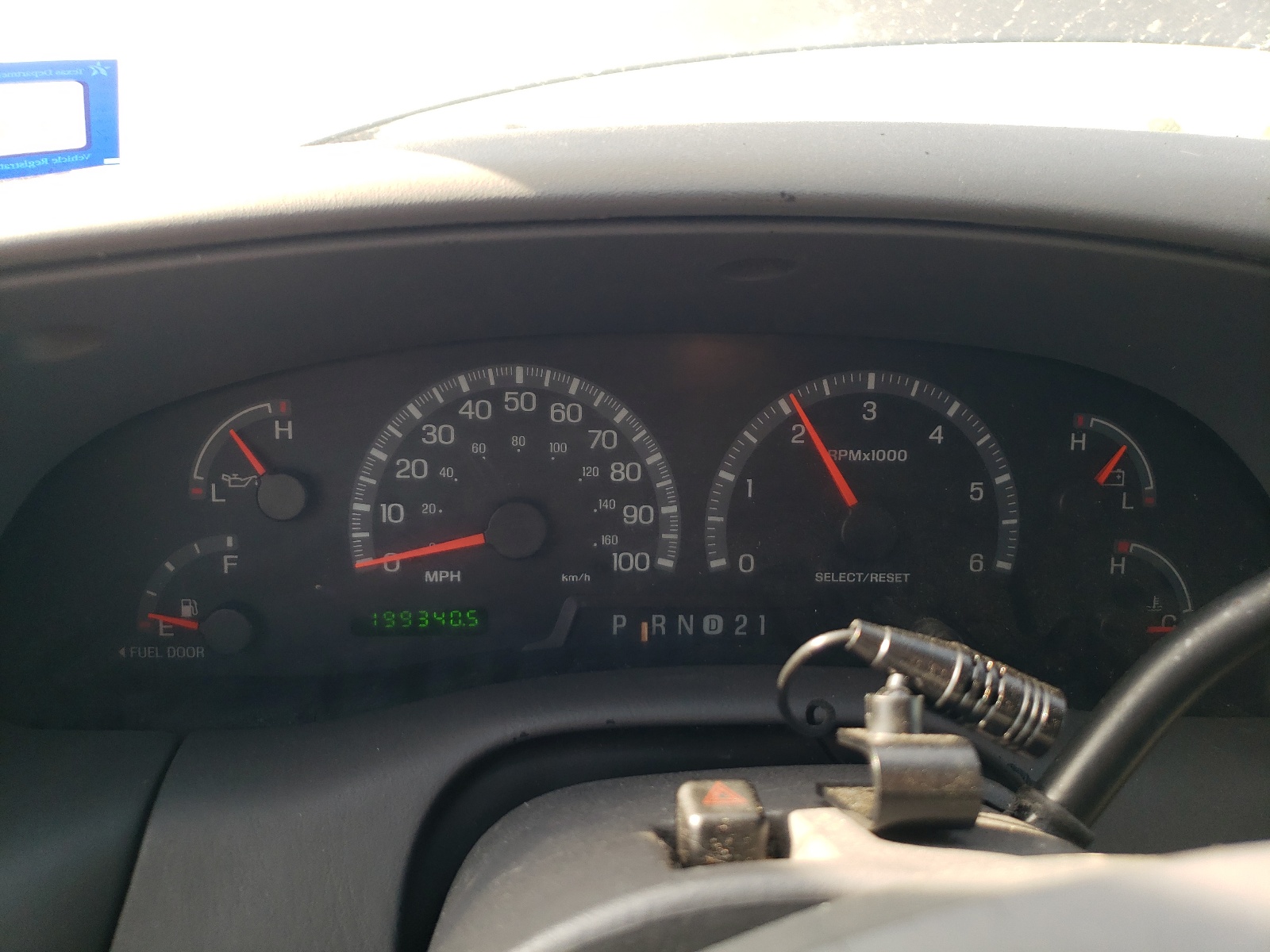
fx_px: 954
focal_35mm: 26
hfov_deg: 67.3
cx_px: 635
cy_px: 476
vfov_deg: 53.1
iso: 50
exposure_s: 1/169
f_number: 1.5
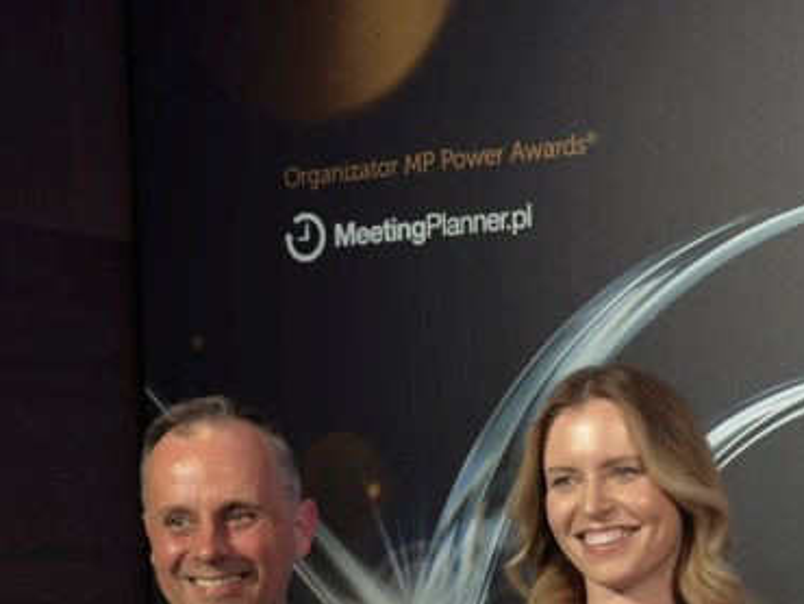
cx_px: 867
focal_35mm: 83
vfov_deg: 16.5
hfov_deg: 22.3
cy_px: 851
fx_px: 1929
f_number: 1.78
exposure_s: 1/246
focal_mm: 6.76
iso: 64
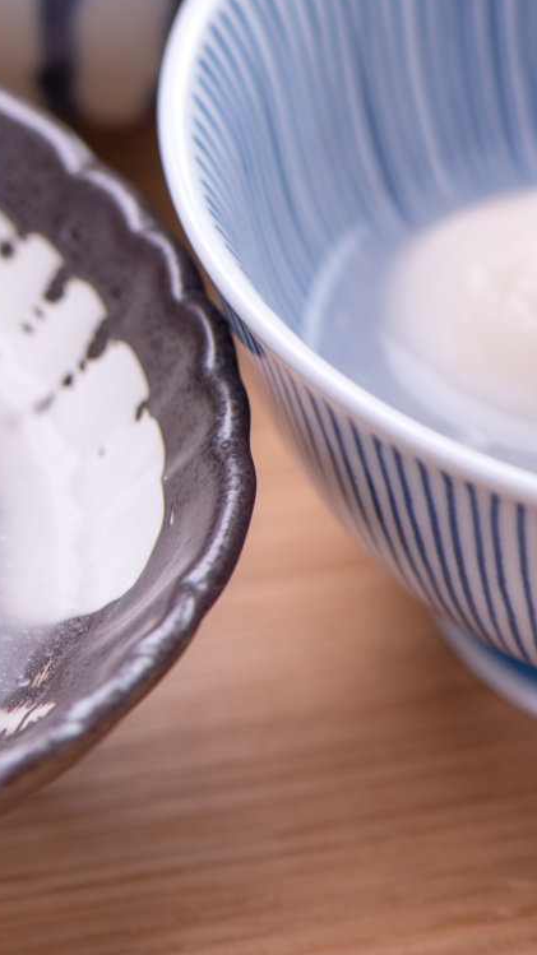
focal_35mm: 235
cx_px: -441
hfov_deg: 5.1
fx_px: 5952
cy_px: 422
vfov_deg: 9.2
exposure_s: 1/125
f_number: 5.6
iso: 200
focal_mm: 105
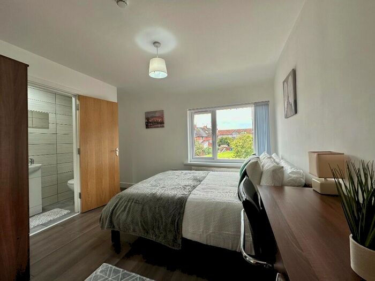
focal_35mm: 14
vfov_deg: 85.7
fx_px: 152
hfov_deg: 102.1
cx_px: 188
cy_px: 140
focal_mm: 2.22
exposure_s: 1/100
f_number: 2.2
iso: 50
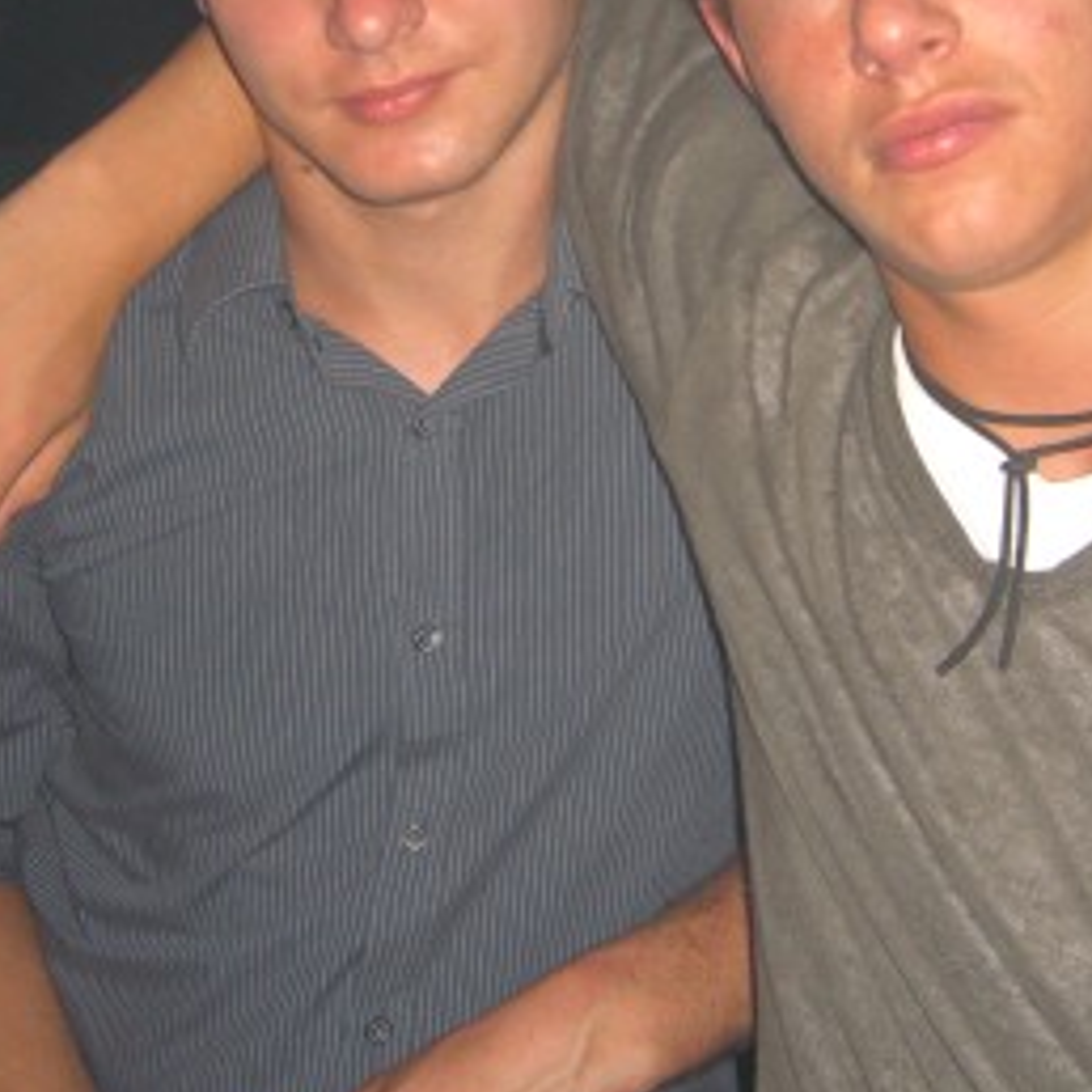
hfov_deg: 22.1
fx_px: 2784
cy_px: 267
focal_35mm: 78
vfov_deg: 22.0
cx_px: 686
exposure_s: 1/60
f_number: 2.8
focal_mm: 7.9
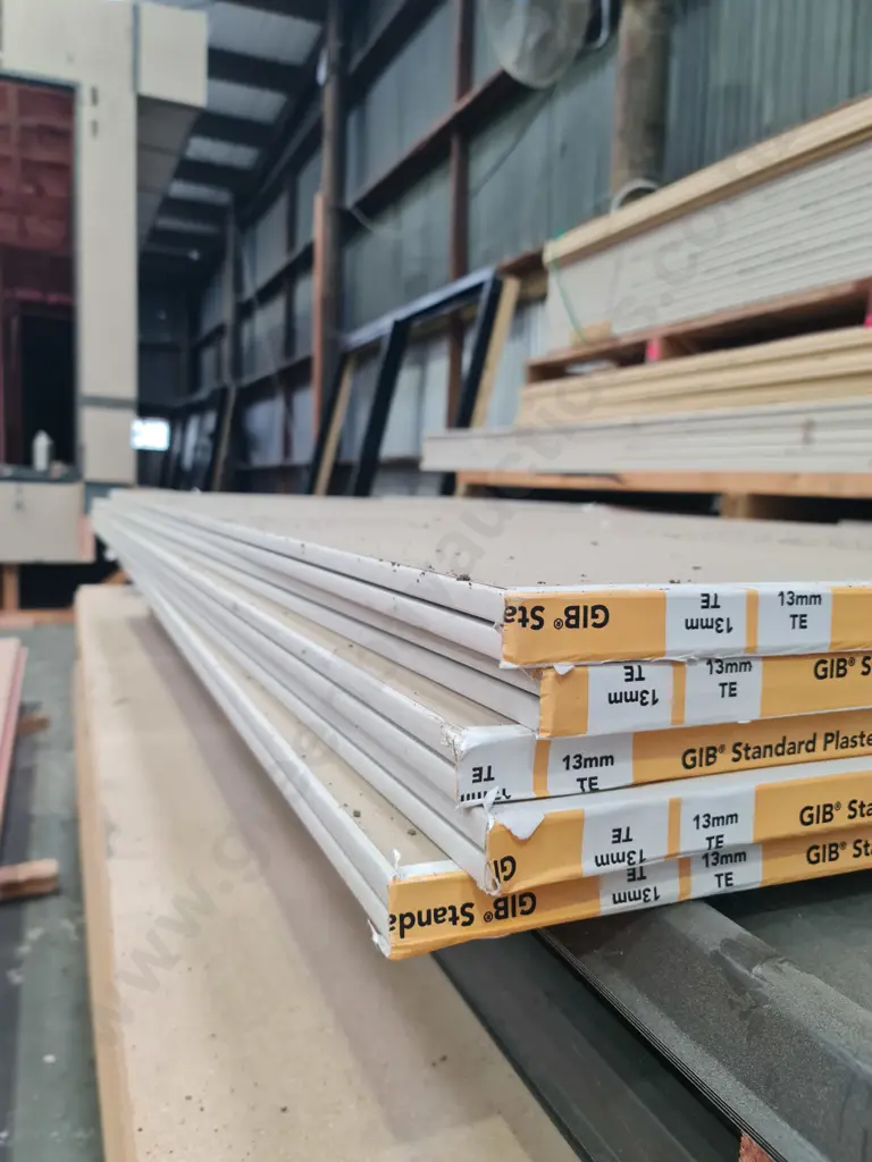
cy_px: 581
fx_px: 840
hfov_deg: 54.9
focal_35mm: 25
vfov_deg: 69.4
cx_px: 436
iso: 160
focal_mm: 7
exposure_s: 1/100
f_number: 1.8
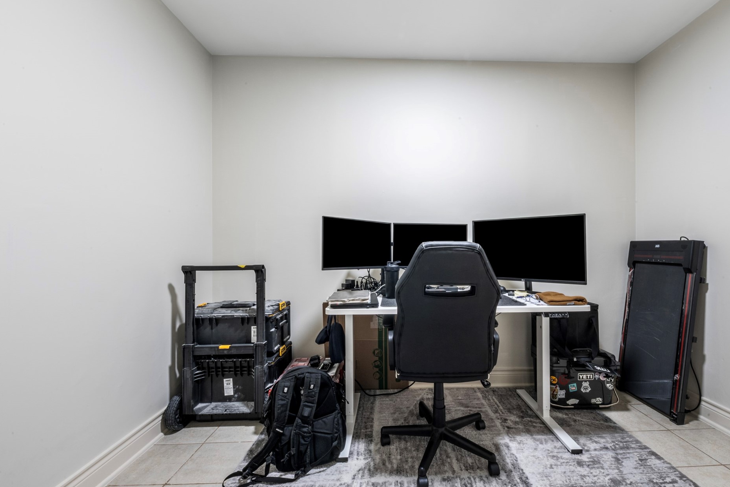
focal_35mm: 14
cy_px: 244
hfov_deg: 103.9
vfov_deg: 81.2
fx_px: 284
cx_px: 401
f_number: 9
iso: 250
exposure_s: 13
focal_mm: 12
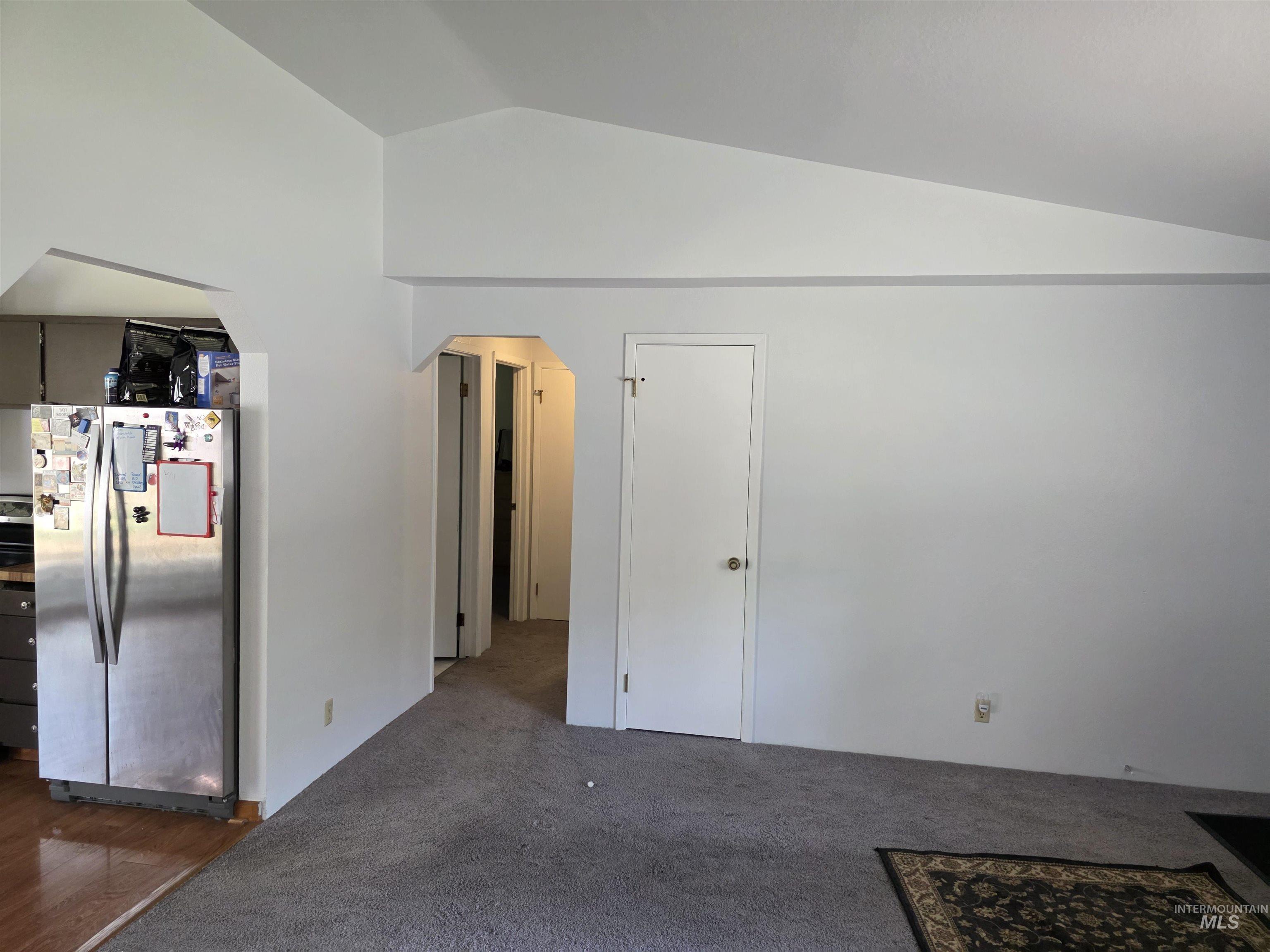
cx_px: 635
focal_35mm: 23
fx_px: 844
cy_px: 476
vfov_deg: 58.9
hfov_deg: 73.9
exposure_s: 1/120
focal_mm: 6.3
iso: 400
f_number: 1.7
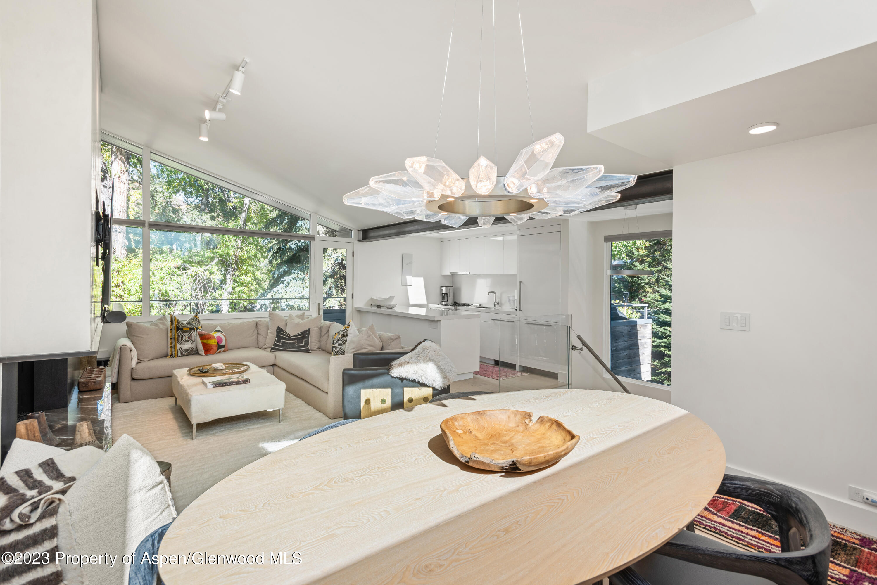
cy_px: 292
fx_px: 414
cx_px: 438
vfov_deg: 70.5
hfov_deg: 93.3
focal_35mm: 17
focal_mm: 17
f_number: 7.1
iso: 100
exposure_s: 1/13
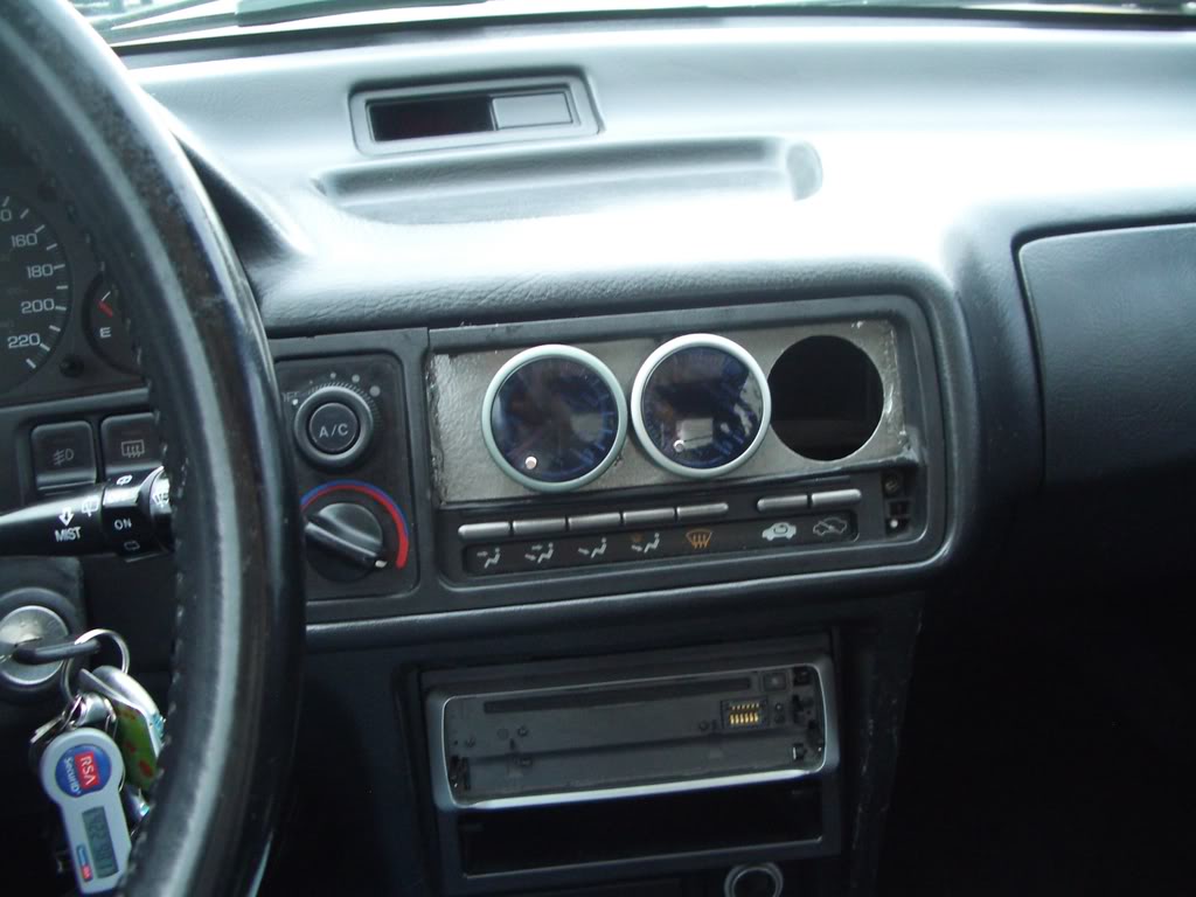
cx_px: 598
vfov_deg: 40.7
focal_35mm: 35
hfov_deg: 52.6
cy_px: 448
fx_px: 1209
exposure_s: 1/40
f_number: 2.6
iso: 200
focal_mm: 5.8
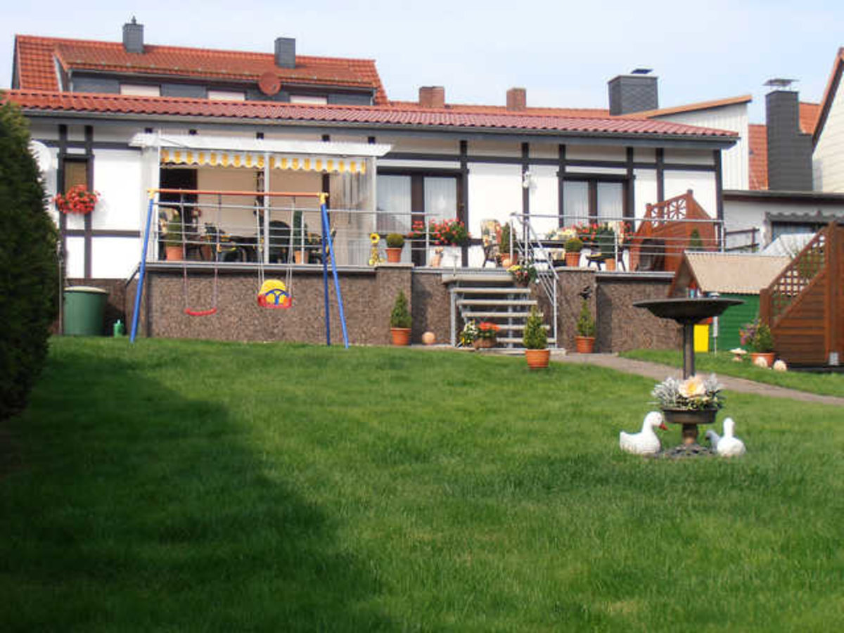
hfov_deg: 28.2
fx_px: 1682
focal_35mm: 69
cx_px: 422
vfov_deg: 21.3
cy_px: 316
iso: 80
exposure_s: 1/320
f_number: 4.8
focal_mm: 12.29
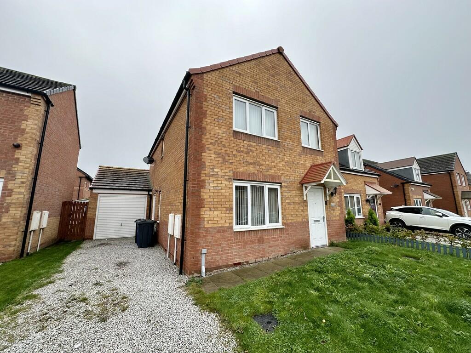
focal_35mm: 14
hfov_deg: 102.1
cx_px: 236
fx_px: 190
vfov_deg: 85.7
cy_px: 176
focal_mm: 2.22
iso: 40
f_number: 2.2
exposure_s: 1/350
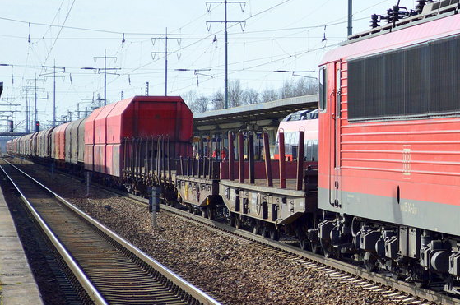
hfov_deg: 11.5
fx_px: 2259
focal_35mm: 177
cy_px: 118
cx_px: 480
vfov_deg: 7.7
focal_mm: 55
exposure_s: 1/1000
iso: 400
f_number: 5.6
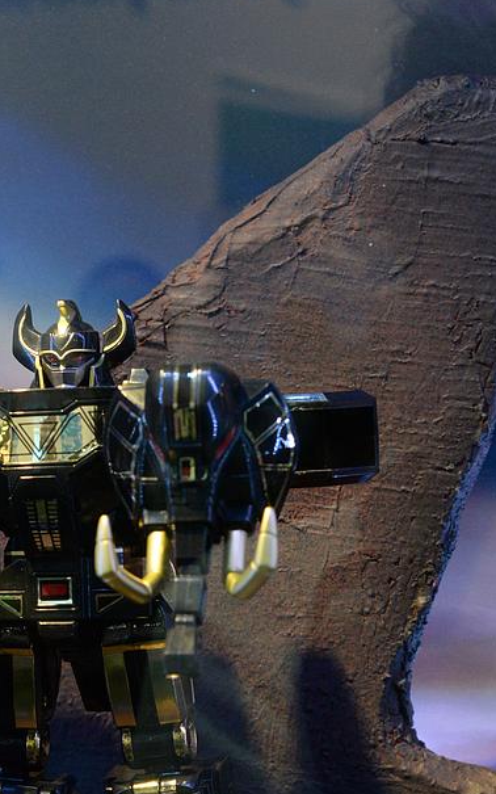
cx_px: 81
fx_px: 2185
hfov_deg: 12.9
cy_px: 707
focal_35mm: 101
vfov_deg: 20.2
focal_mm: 50
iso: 3200
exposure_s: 1/100
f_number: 7.1
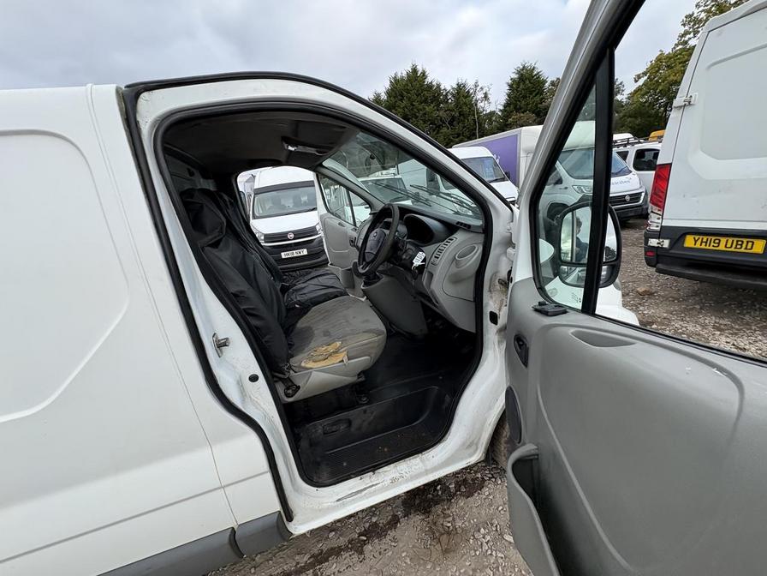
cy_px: 288
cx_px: 384
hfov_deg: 102.1
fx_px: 310
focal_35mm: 14
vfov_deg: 85.7
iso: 64
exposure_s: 1/354
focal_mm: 2.22
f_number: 2.2
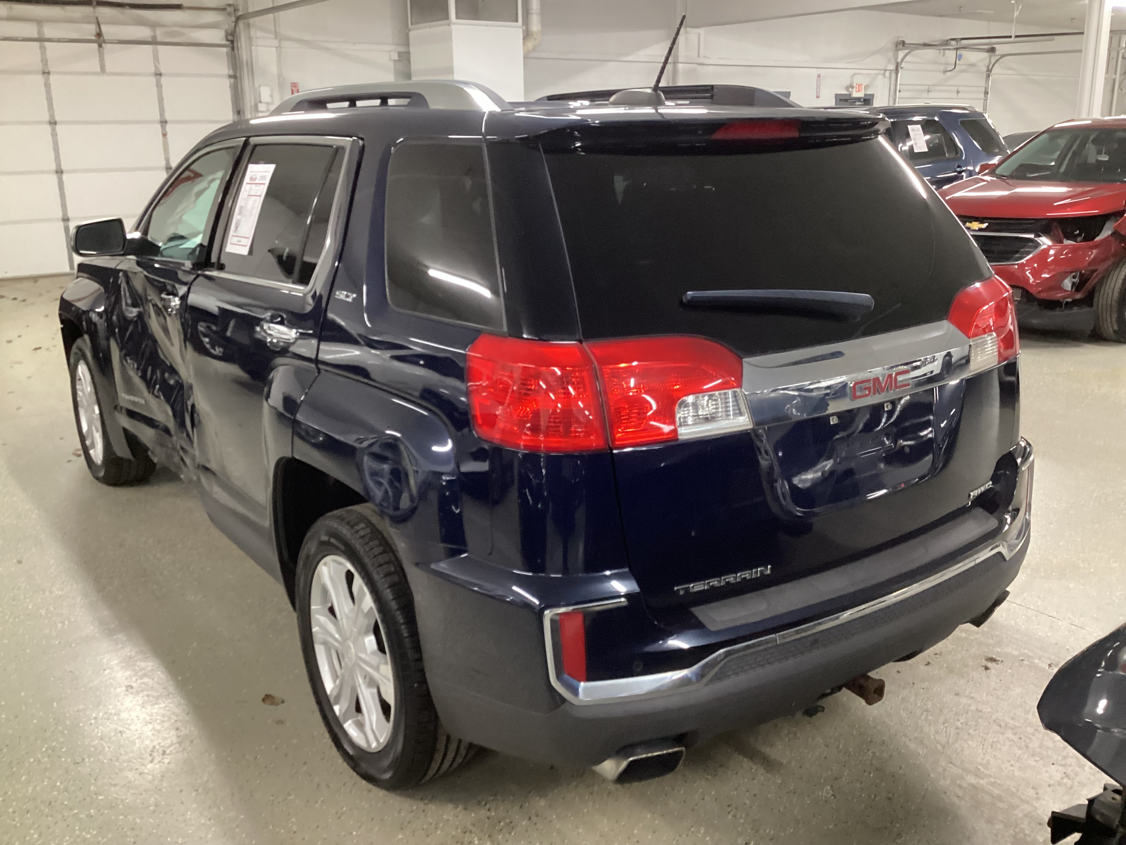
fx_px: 1008
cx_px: 563
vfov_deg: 45.4
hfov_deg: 58.4
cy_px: 422
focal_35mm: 31
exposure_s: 1/33
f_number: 2.4
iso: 400
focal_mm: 3.3
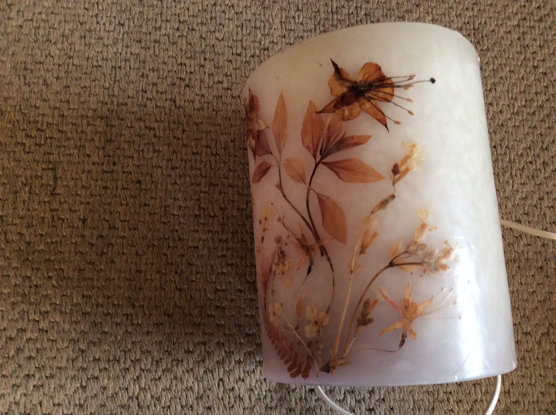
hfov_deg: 56.9
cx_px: 278
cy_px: 208
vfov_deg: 44.1
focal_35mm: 32
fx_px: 513
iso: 160
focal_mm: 3.3
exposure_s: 1/25
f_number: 2.4
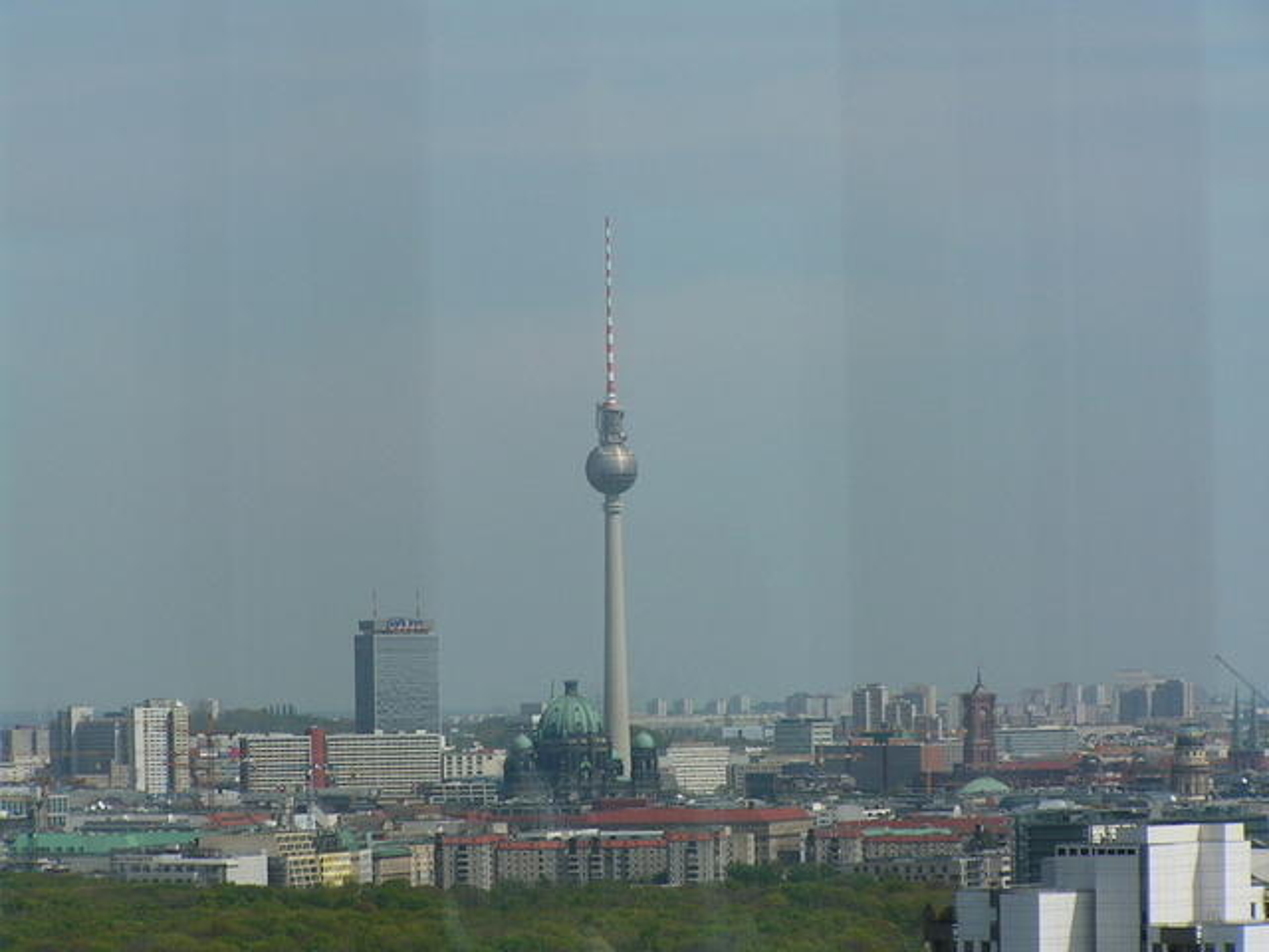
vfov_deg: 6.8
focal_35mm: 219
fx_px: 8028
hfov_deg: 9.0
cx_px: 634
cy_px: 476
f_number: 5.6
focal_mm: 36.4
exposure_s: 1/400
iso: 50
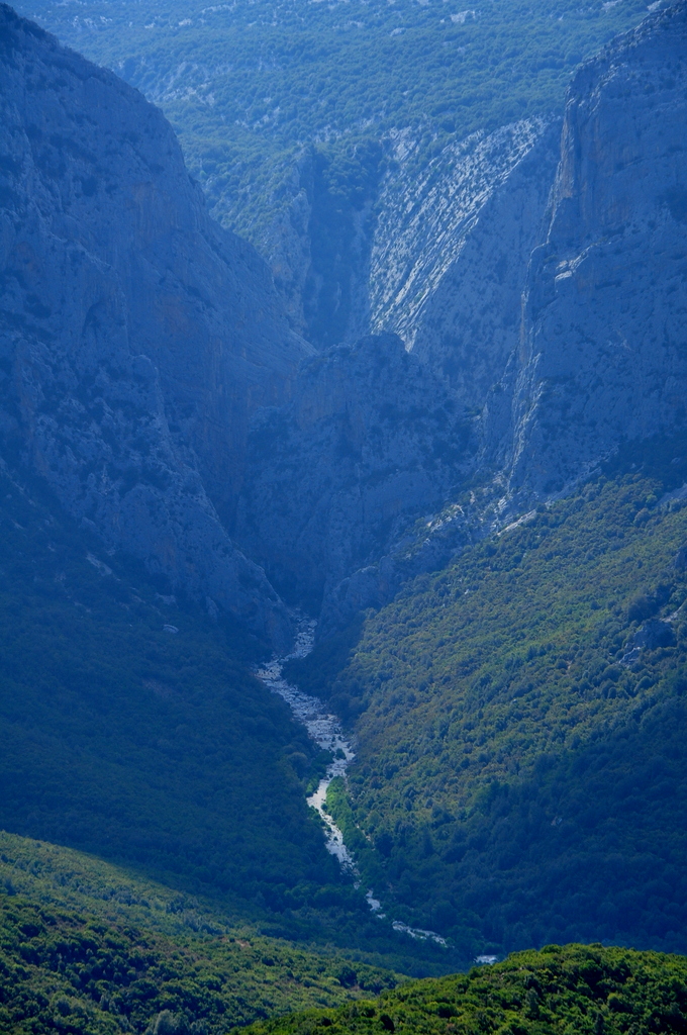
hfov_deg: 11.4
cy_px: 518
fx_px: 3444
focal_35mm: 120
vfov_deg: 17.1
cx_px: 344
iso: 400
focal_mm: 80
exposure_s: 1/800
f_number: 7.1
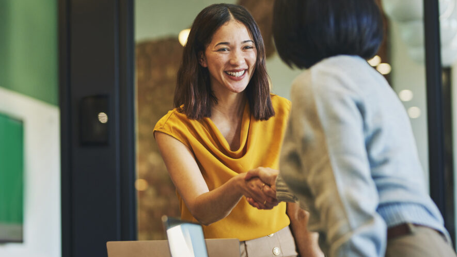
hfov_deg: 20.7
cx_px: 240
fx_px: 1248
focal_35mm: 103
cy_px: 126
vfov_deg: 11.8
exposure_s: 1/250
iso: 640
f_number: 2.2
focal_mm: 85
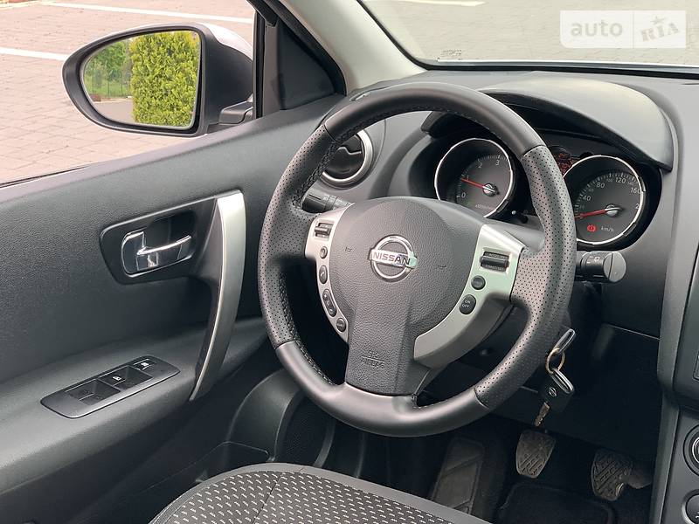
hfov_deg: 36.8
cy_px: 262
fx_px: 1050
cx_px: 350
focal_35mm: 52
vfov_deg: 28.0
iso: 64
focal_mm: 6
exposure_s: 1/116
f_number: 2.4
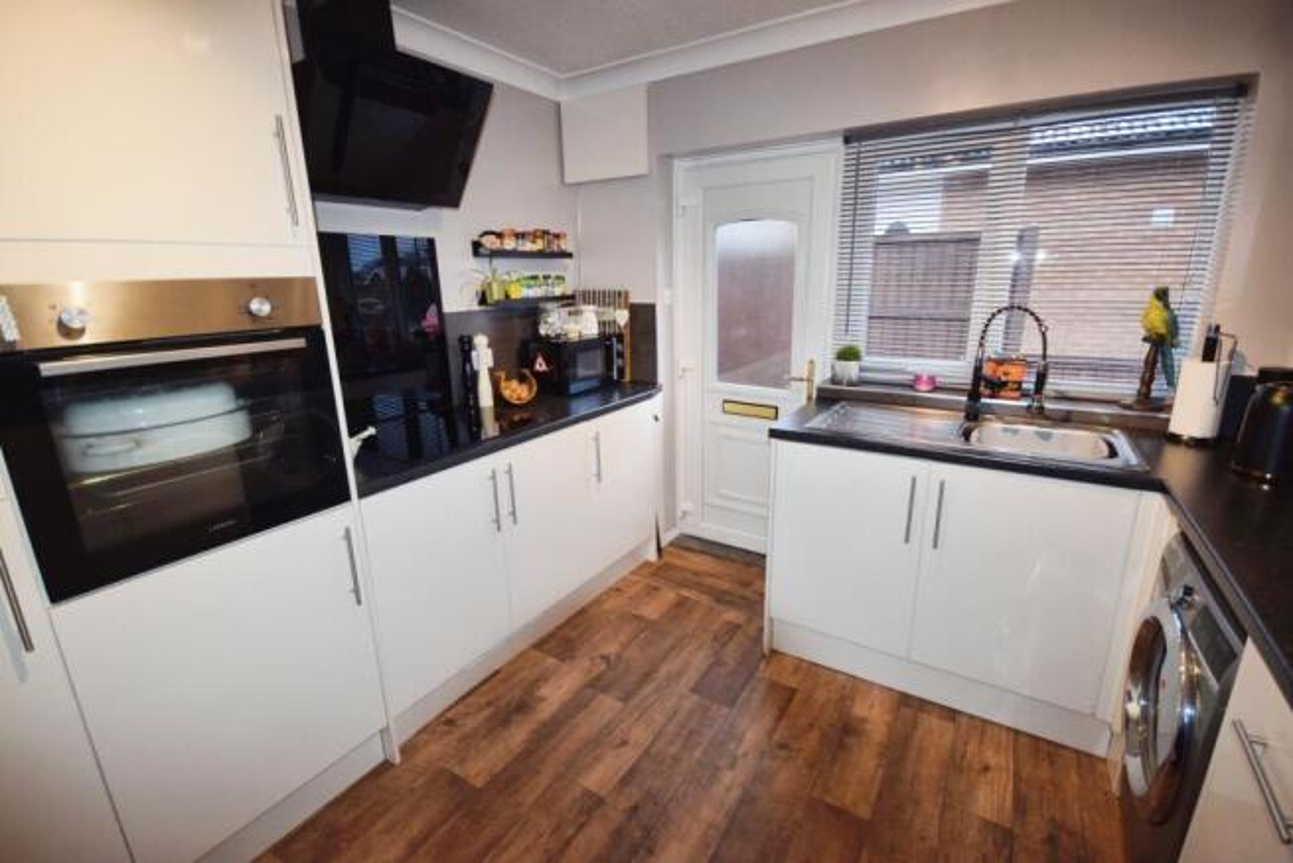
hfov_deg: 100.4
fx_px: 539
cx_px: 646
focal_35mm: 15
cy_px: 432
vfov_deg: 77.4
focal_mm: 10
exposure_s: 1/60
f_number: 4
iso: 800
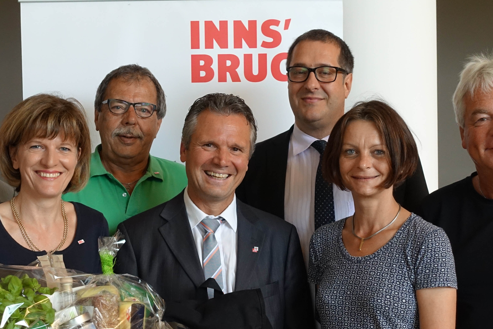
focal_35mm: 81
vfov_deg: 16.8
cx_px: 159
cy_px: 237
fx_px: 1109
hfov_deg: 24.9
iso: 800
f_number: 2.8
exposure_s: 1/60
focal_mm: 17.27
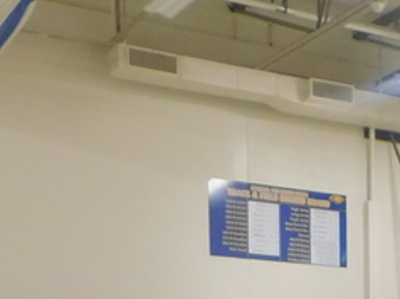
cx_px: 556
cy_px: 578
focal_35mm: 99
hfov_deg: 18.2
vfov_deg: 13.1
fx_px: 1143
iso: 320
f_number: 3
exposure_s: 1/30
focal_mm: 4
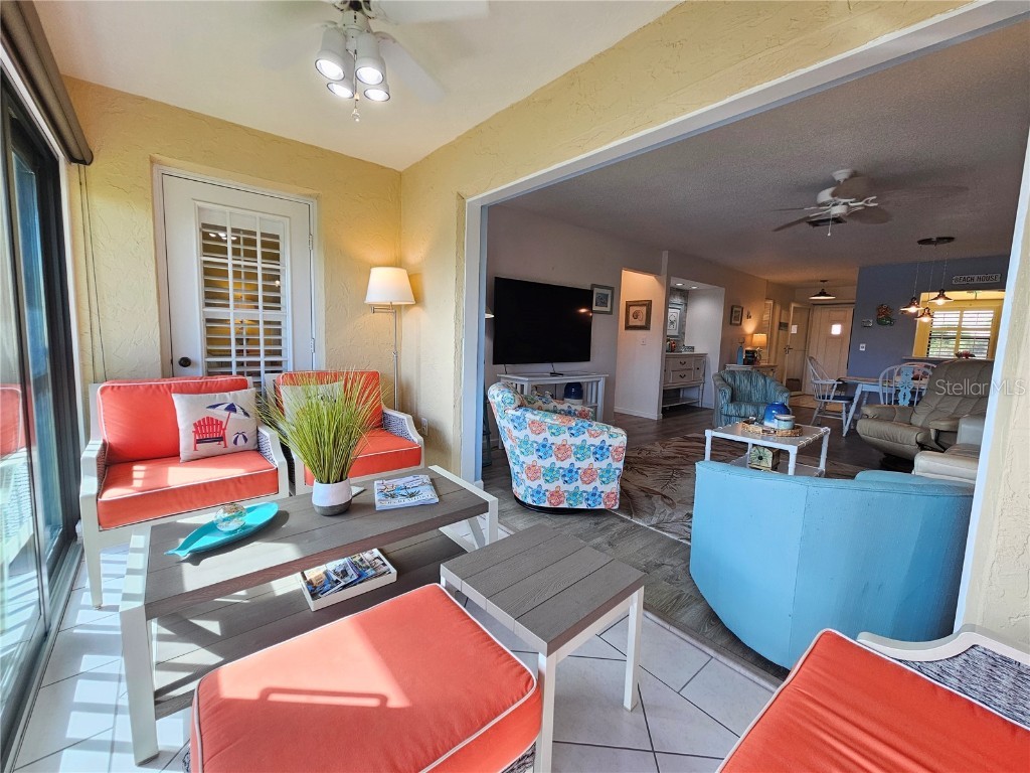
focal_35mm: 13
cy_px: 386
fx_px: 387
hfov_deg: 106.2
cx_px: 515
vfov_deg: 89.9
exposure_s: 1/120
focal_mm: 2.2
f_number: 2.2
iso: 80
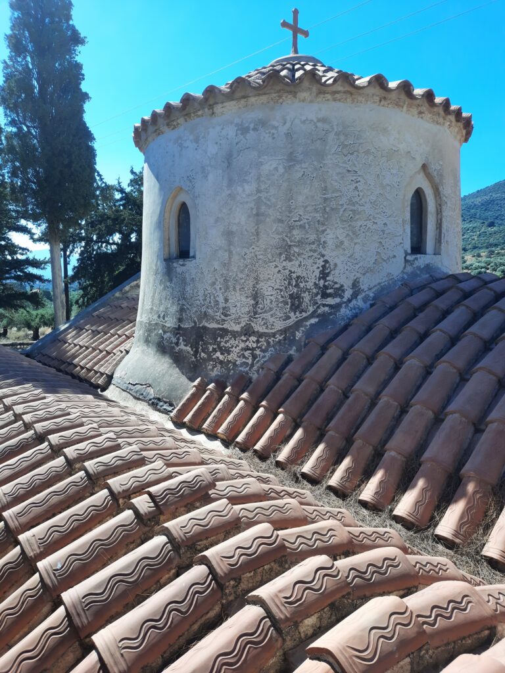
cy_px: 336
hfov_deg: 54.9
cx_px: 252
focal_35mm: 25
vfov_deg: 69.4
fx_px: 486
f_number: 2
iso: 40
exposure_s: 1/578
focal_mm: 4.6
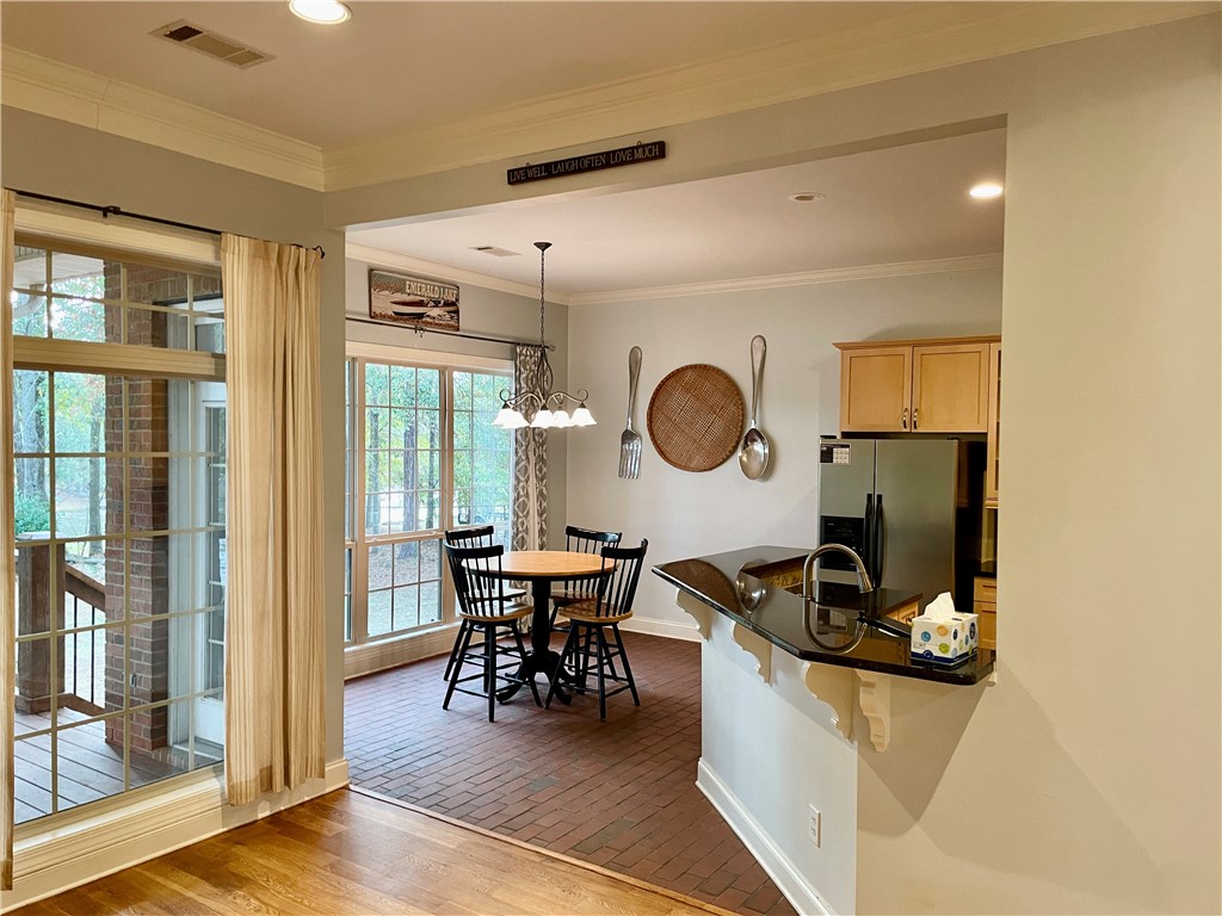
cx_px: 611
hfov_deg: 67.3
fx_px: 918
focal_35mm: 26
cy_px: 458
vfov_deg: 53.1
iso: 125
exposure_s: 1/60
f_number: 1.6
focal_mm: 4.2
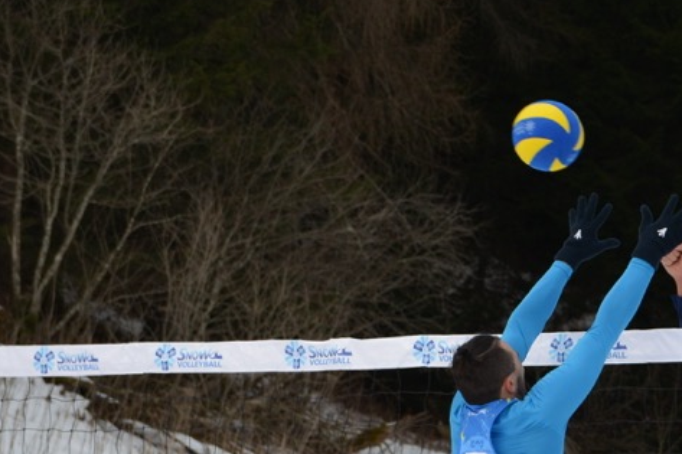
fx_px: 3844
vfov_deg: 6.7
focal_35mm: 203
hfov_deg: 10.0
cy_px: 411
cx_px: 868
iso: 400
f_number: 4
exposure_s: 1/1000
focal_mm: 50
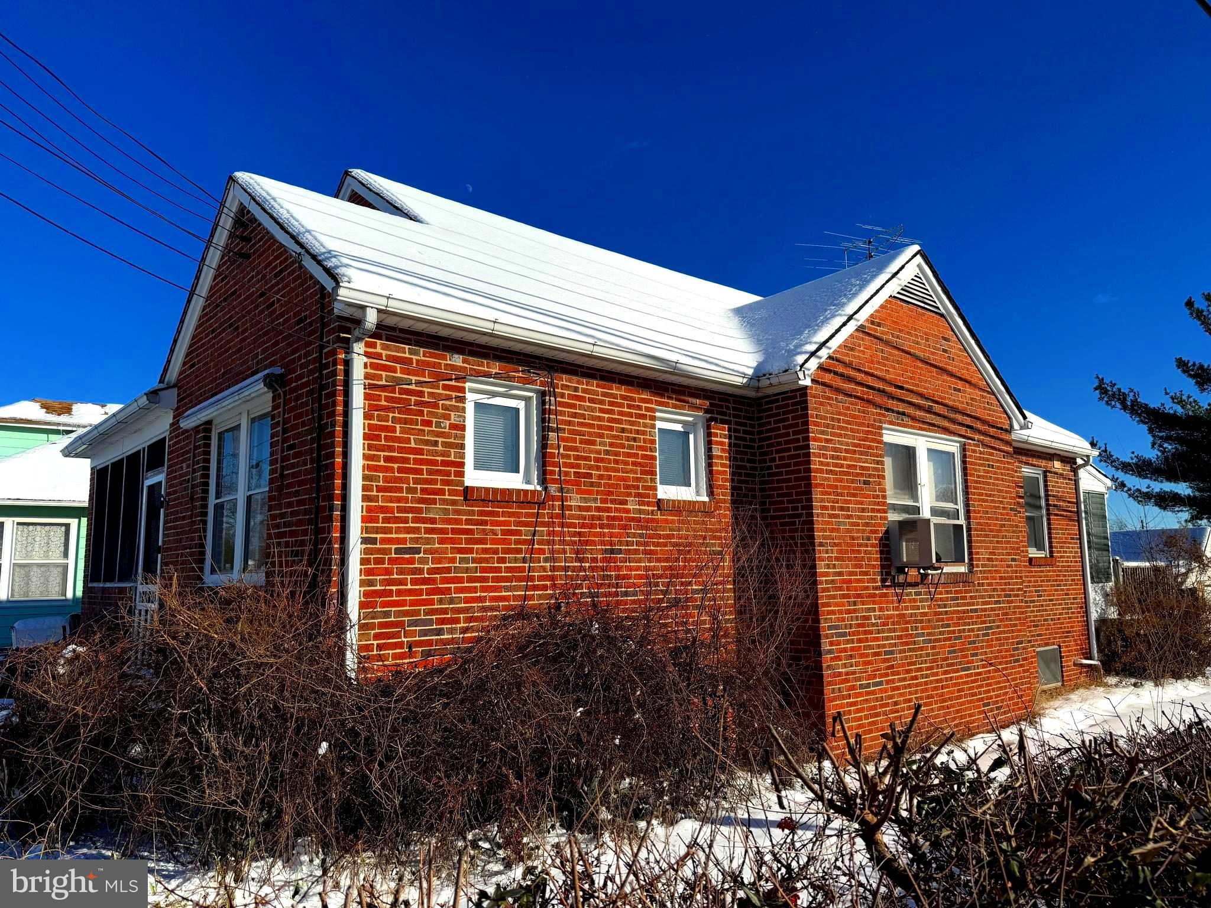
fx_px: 840
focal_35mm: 24
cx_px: 606
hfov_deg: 71.6
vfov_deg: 56.8
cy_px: 454
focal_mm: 6.76
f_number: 1.78
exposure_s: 1/7937
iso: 80
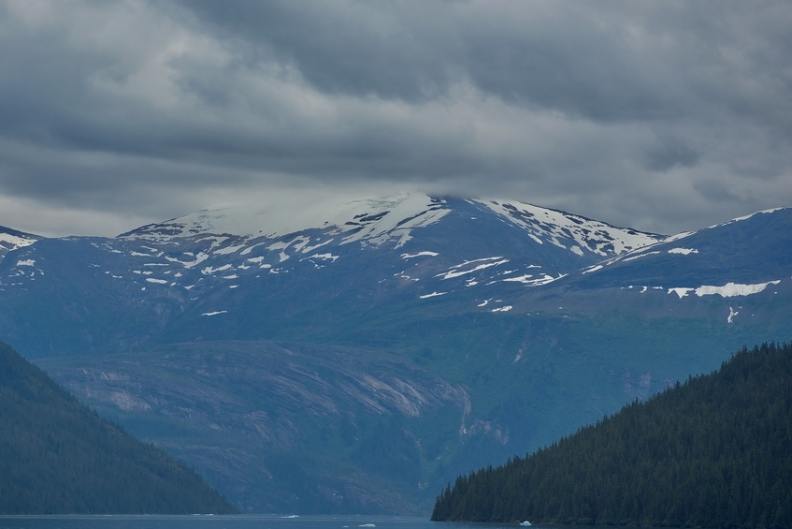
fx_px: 4818
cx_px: 311
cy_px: 256
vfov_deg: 6.3
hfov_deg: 9.4
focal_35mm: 219
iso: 100
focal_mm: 145
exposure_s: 1/320
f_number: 9
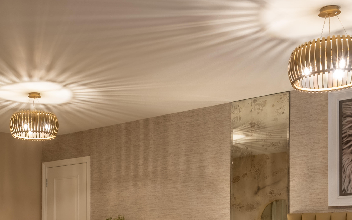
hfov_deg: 37.5
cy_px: 232
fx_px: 508
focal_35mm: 53
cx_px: 101
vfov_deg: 23.2
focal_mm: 13.2
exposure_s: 1/2
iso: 200
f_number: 9
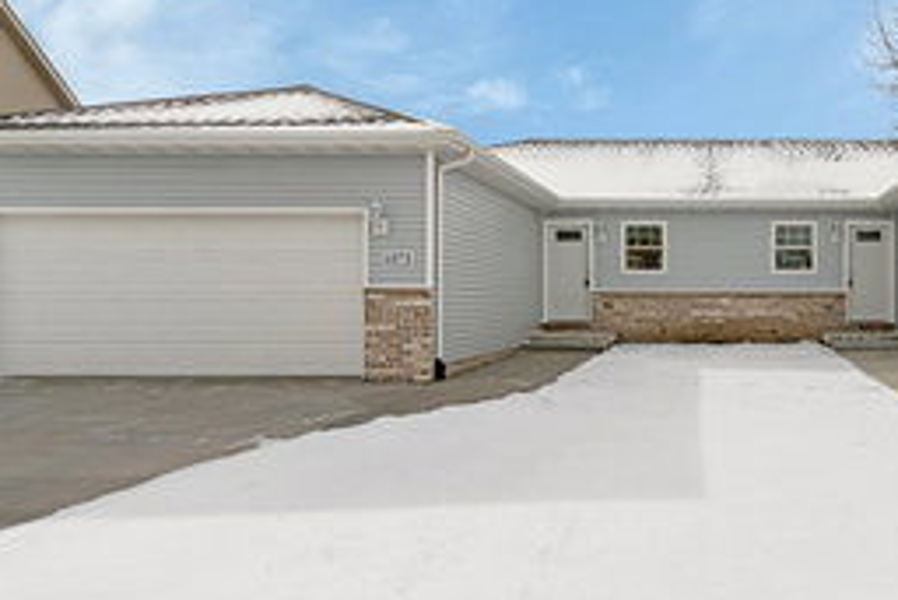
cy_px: 302
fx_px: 749
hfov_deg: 57.1
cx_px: 726
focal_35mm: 30
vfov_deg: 43.7
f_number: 9
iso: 500
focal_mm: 16
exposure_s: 1/1250
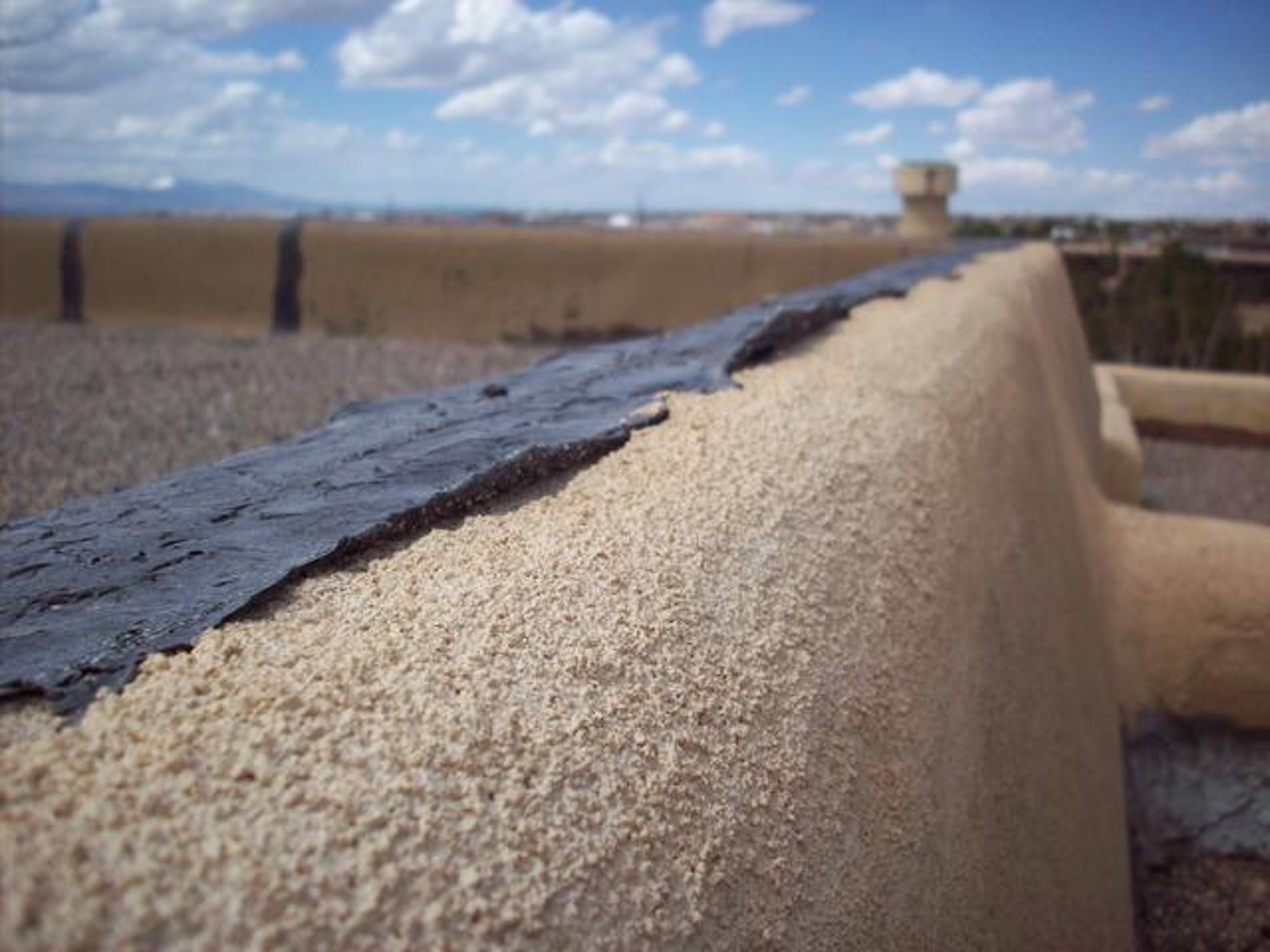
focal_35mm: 37
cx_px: 635
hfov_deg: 50.1
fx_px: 1357
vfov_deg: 38.7
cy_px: 476
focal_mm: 6.2
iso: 80
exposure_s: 1/541
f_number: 5.6
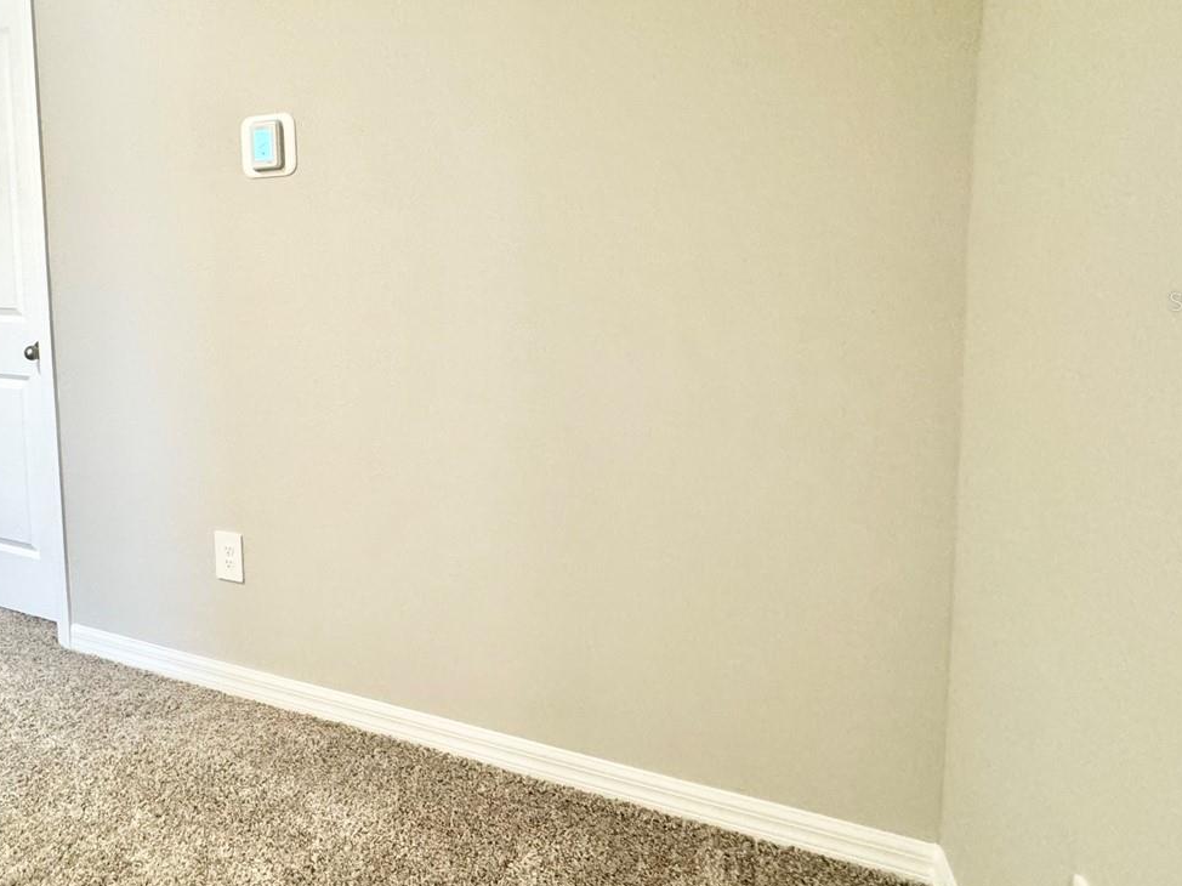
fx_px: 785
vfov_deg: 57.7
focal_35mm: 23
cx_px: 313
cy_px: 301
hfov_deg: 69.6
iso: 320
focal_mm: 2.22
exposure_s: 1/60
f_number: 2.2
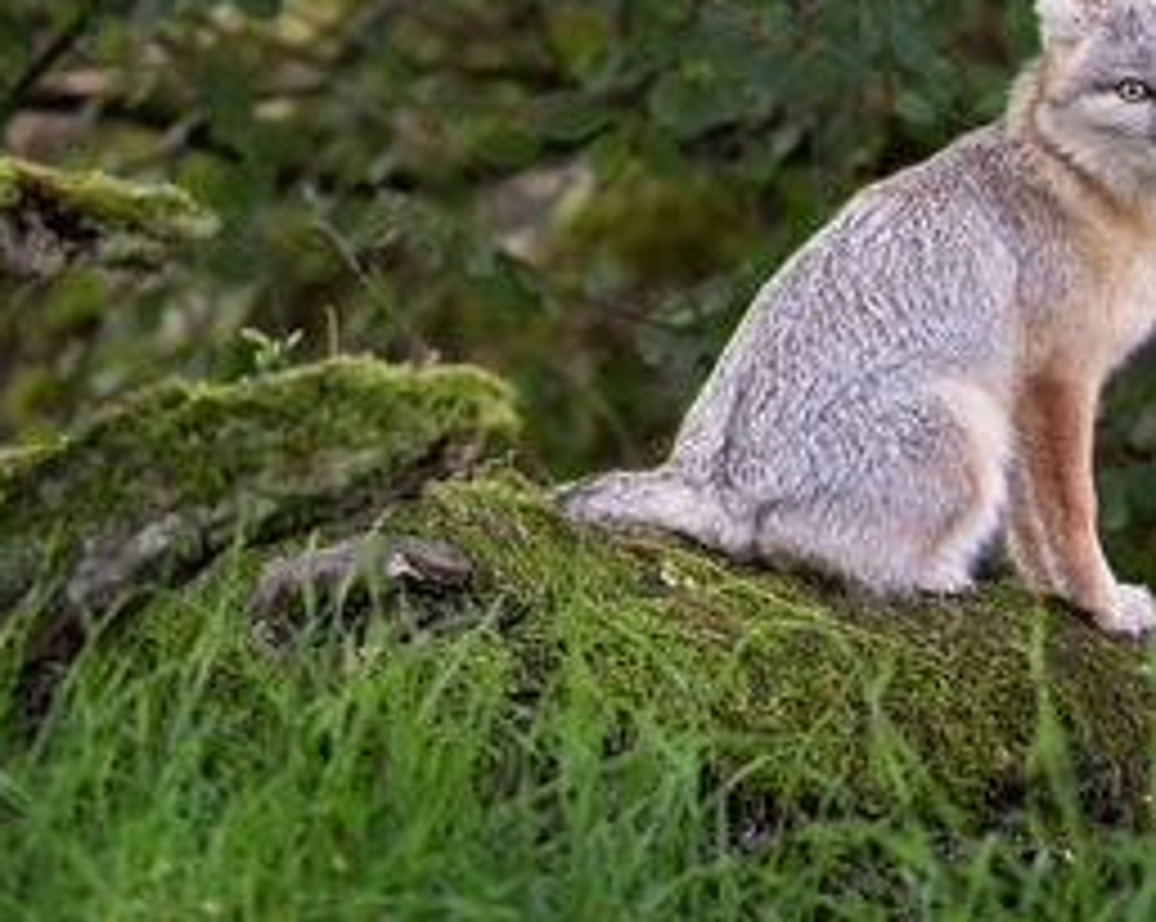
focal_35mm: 462
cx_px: 706
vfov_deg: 3.3
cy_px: 295
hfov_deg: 4.2
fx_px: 15795
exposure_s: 1/250
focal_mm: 274.7
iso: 1600
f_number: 6.3
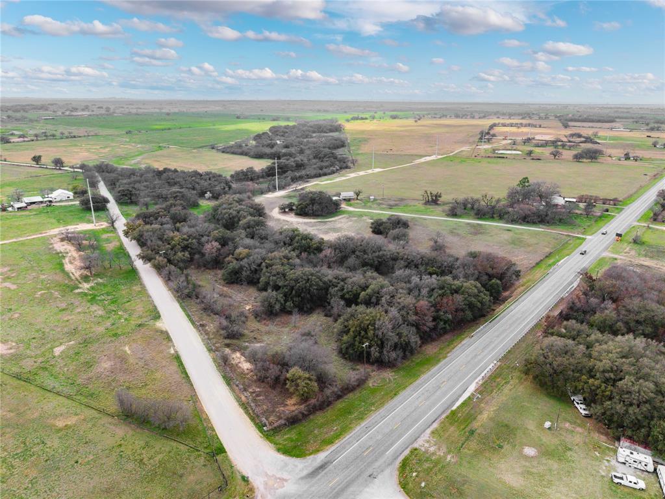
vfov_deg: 56.8
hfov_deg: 71.6
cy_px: 250
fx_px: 461
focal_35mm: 24
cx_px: 332
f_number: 1.8
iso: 200
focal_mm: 8.67
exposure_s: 1/3200
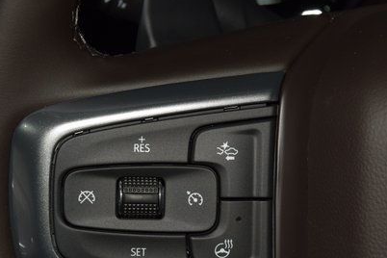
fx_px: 1795
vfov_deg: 8.2
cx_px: 223
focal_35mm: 167
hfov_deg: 12.3
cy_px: 155
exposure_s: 1/125
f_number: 8
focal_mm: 70
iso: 100
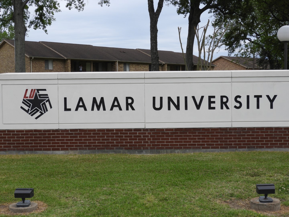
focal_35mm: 55
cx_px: 144
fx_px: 459
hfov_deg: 34.9
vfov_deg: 26.6
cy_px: 108
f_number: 4
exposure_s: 1/640
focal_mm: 9.9
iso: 100
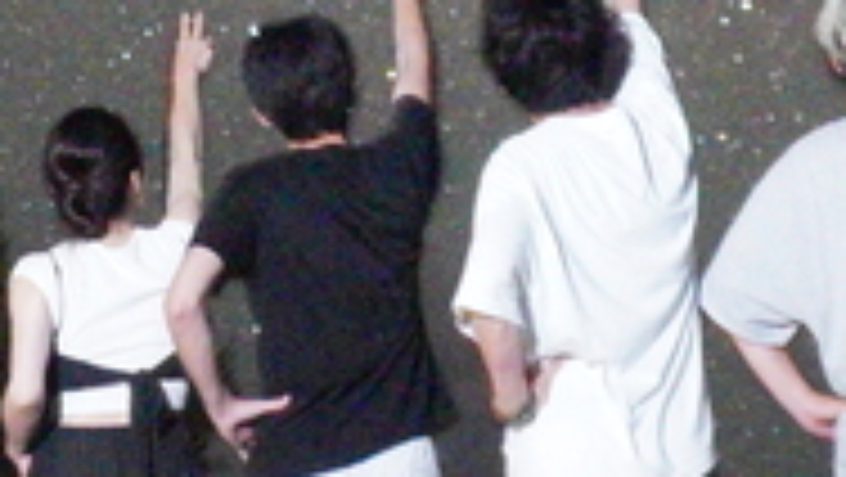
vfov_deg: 8.8
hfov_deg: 15.9
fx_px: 3008
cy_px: -308
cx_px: 207
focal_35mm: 134
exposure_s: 20
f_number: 3.5
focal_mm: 16
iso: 12800
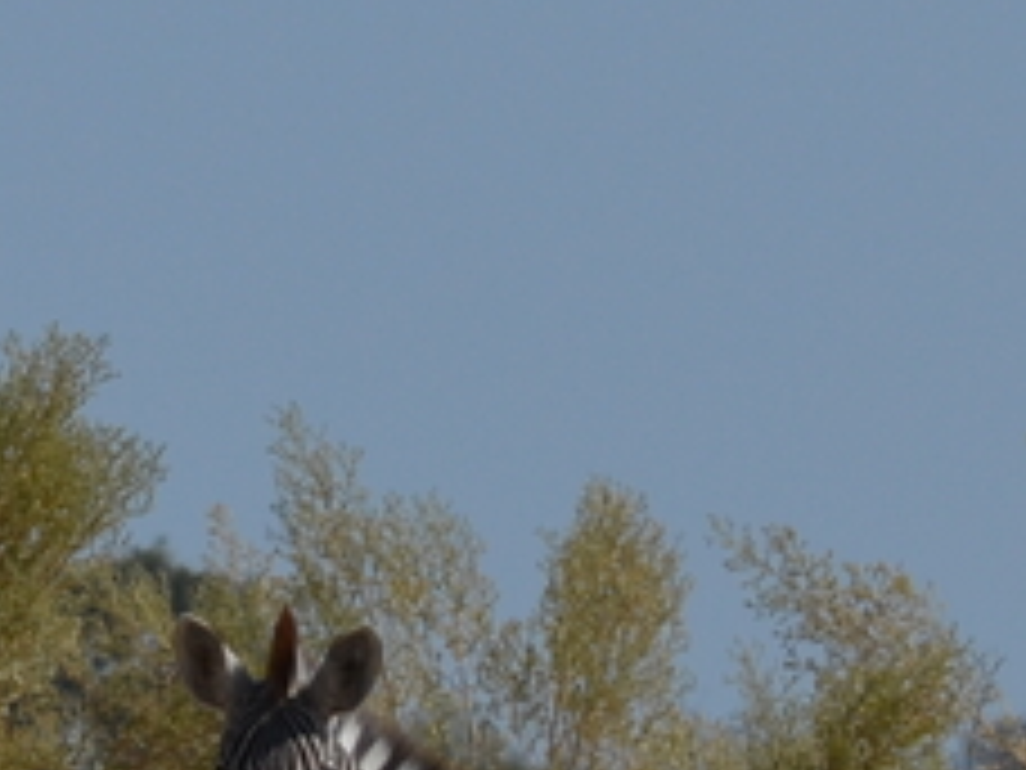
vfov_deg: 1.1
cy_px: 158
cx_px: 122
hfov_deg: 1.5
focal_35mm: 1332
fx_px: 39471
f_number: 8
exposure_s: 1/1000
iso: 180
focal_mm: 165
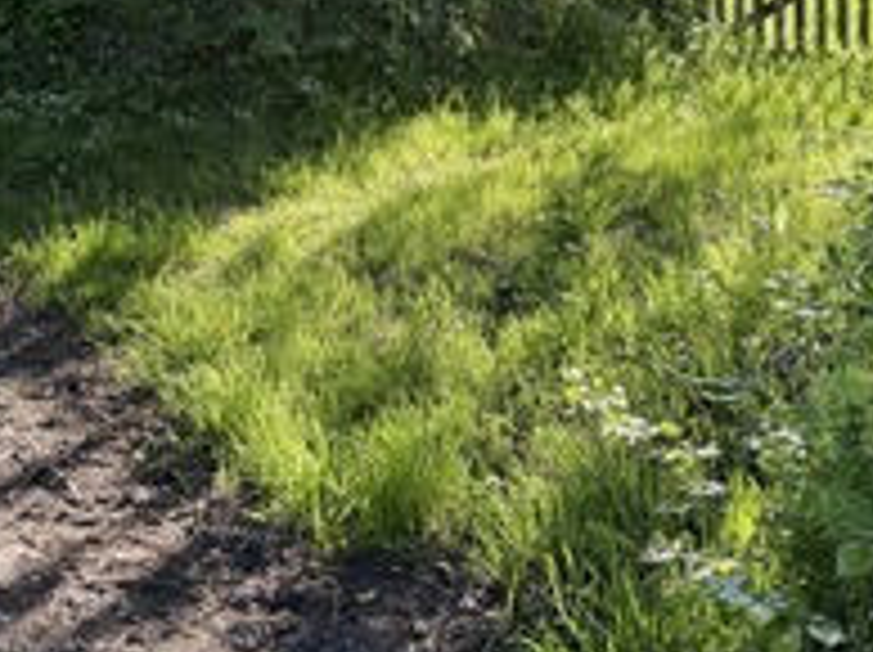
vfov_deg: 22.8
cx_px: 274
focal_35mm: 62
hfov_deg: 30.9
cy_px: 25
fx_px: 1562
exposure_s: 1/473
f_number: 1.78
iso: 80
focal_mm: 6.76
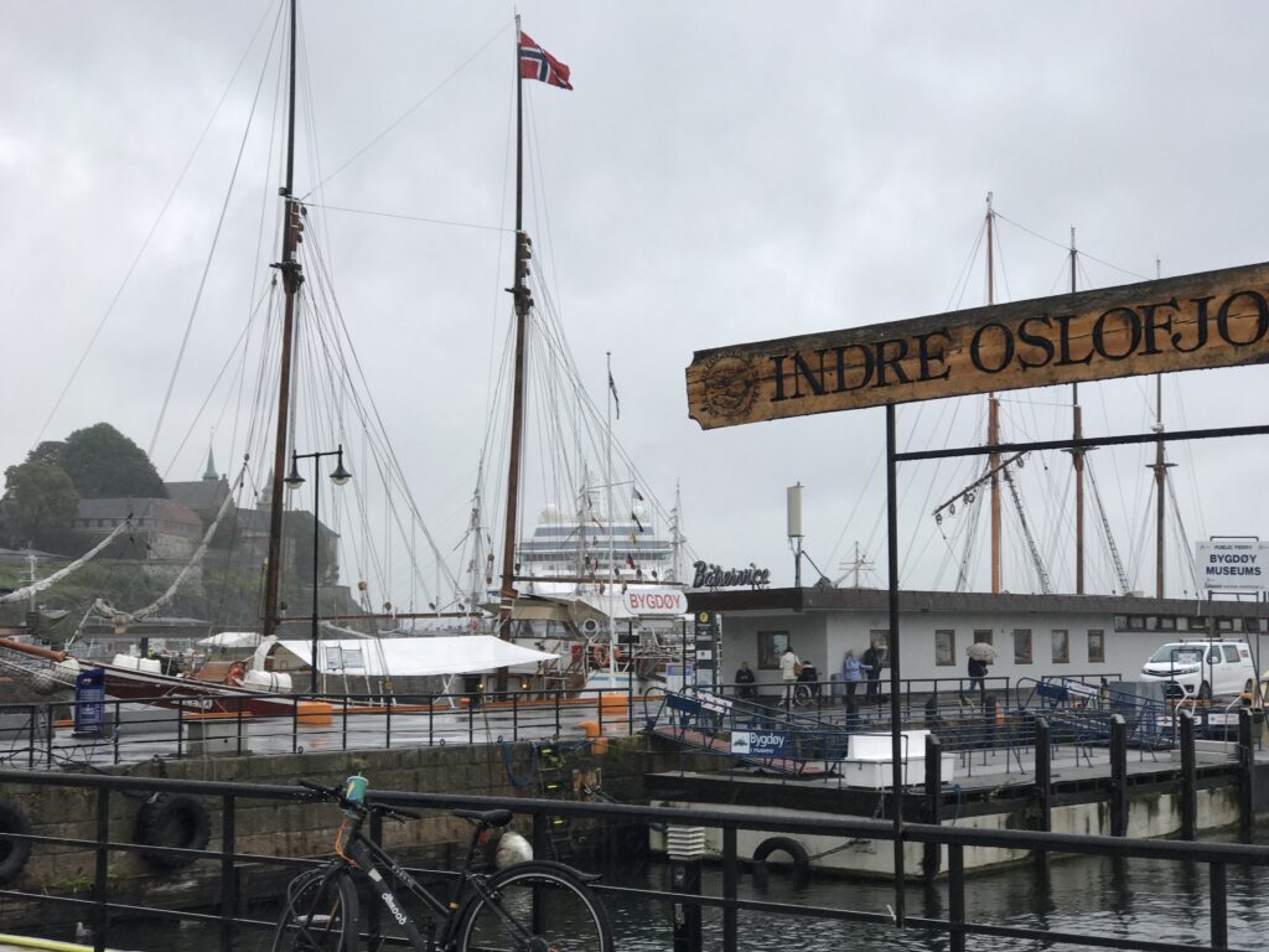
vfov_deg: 25.7
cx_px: 634
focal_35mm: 57
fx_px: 2090
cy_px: 476
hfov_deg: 33.8
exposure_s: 1/280
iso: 20
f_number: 2.8
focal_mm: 6.6
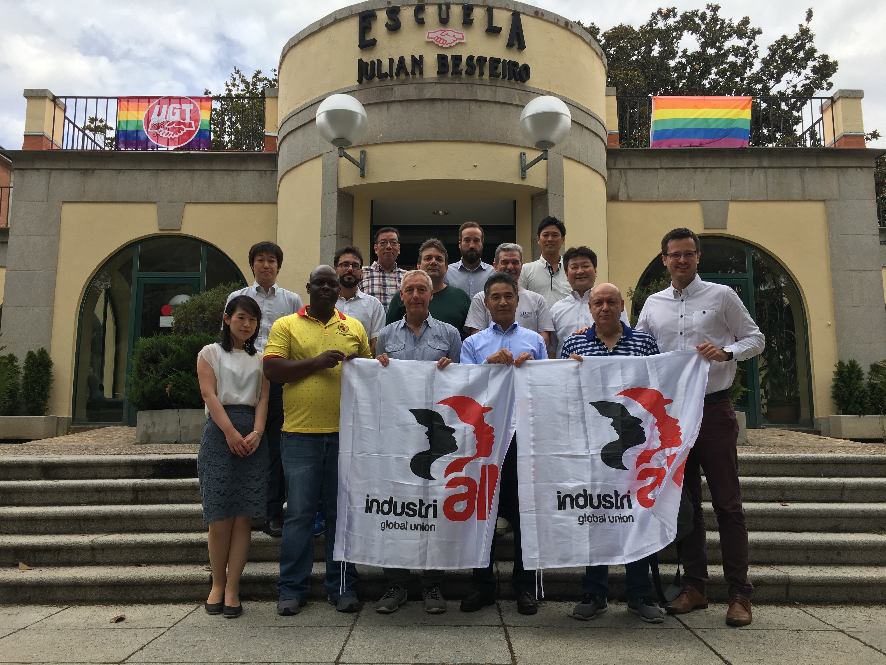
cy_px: 332
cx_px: 443
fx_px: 742
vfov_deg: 48.2
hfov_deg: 61.7
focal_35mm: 29
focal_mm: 4.15
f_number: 2.2
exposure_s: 1/596
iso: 25
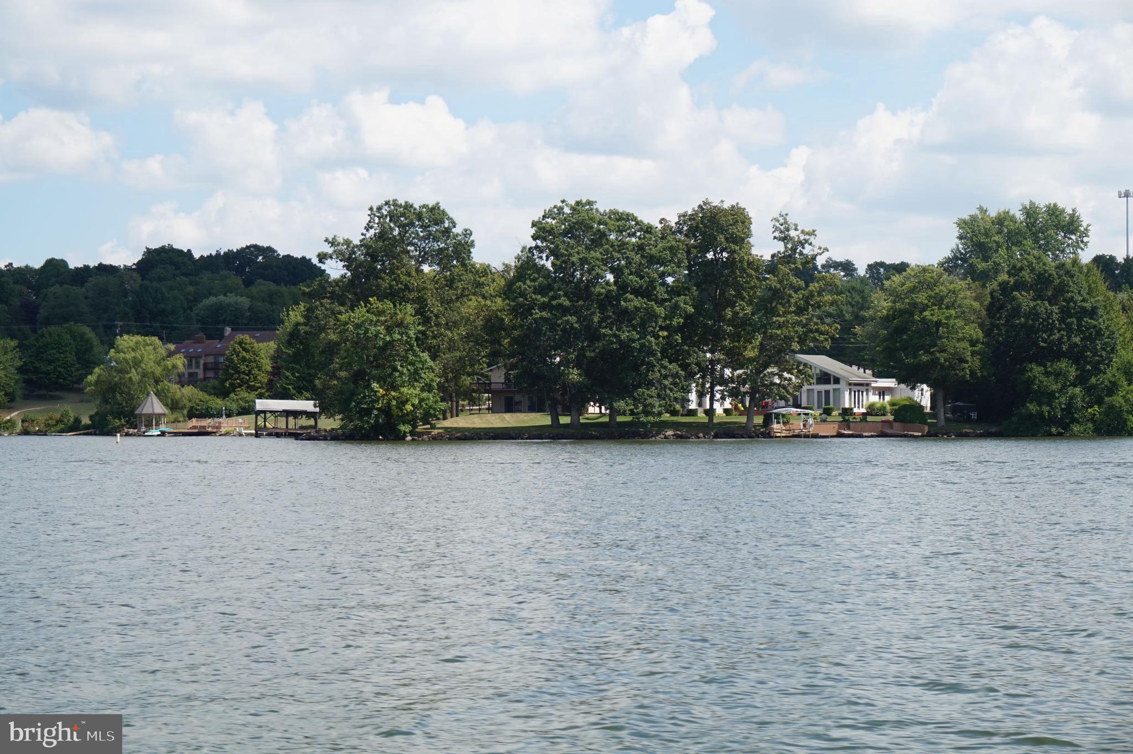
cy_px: 377
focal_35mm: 74
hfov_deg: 27.5
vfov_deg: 18.5
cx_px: 566
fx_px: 2312
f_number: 13
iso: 100
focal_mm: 49
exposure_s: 1/100
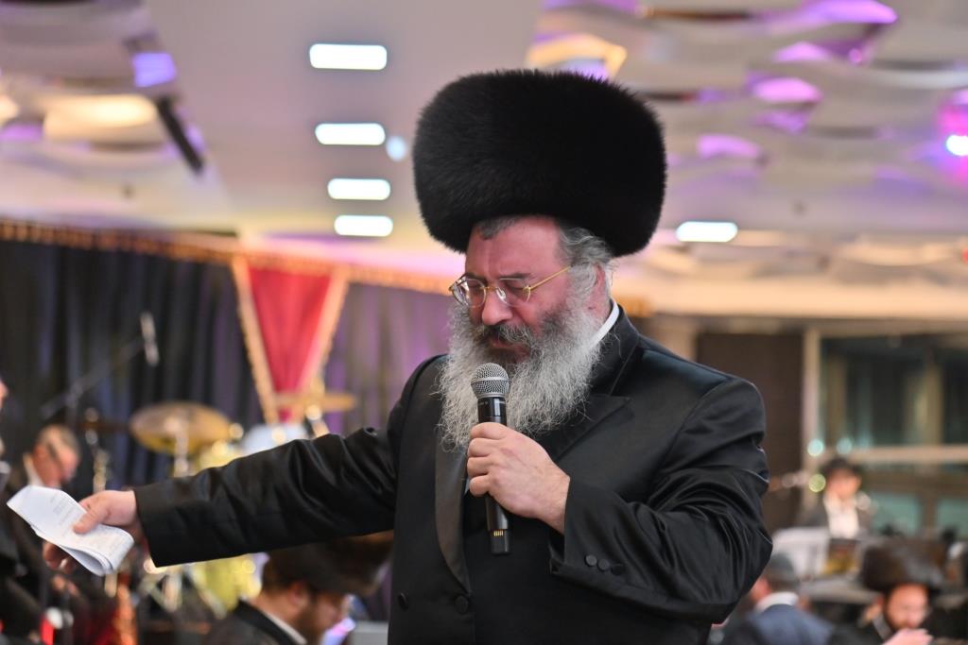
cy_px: 322
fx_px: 3227
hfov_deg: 17.1
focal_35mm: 120
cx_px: 484
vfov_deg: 11.4
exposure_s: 1/200
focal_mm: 120
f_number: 4
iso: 1000
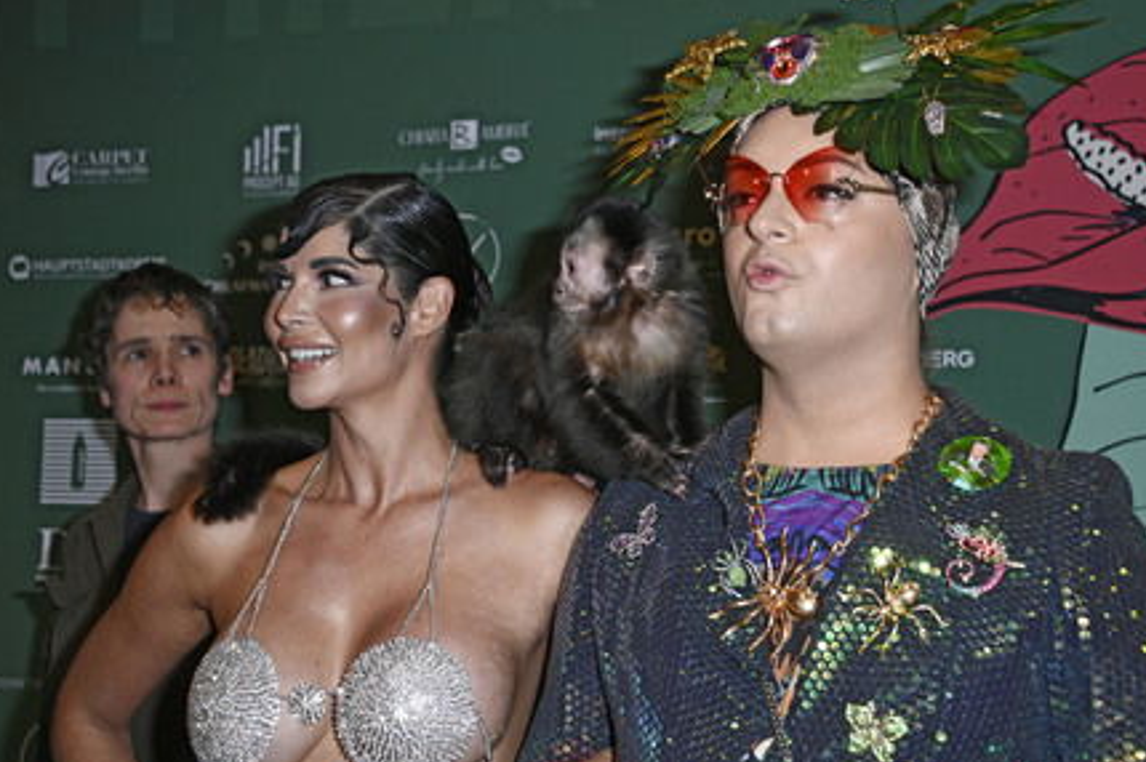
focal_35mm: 65
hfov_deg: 31.0
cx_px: 582
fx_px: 2068
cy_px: 370
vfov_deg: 20.9
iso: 1000
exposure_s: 1/200
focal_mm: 62
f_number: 5.6
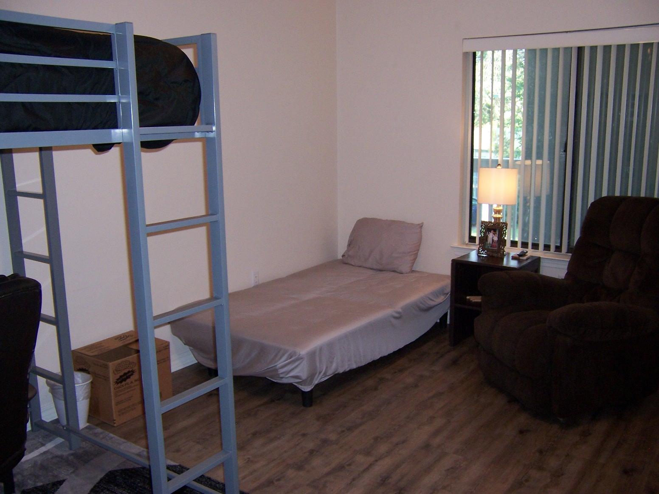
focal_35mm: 33
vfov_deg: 42.9
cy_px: 247
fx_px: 628
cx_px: 330
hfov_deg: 55.4
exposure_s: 1/60
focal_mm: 5.5
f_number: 2.8
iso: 140
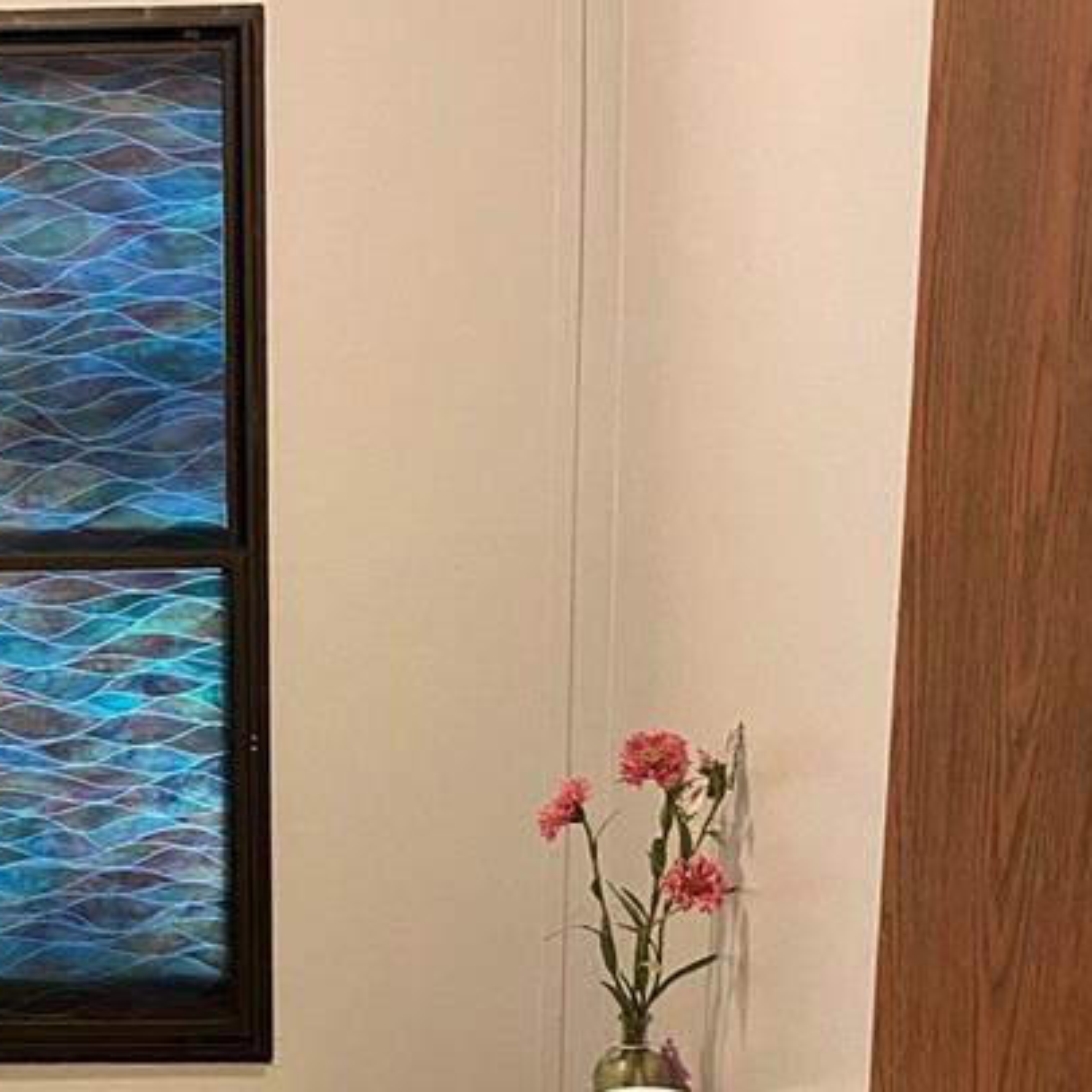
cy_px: 1030
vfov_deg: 24.5
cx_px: 180
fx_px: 2427
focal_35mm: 68
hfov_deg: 24.8
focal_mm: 4.25
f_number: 1.8
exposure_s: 1/60
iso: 200
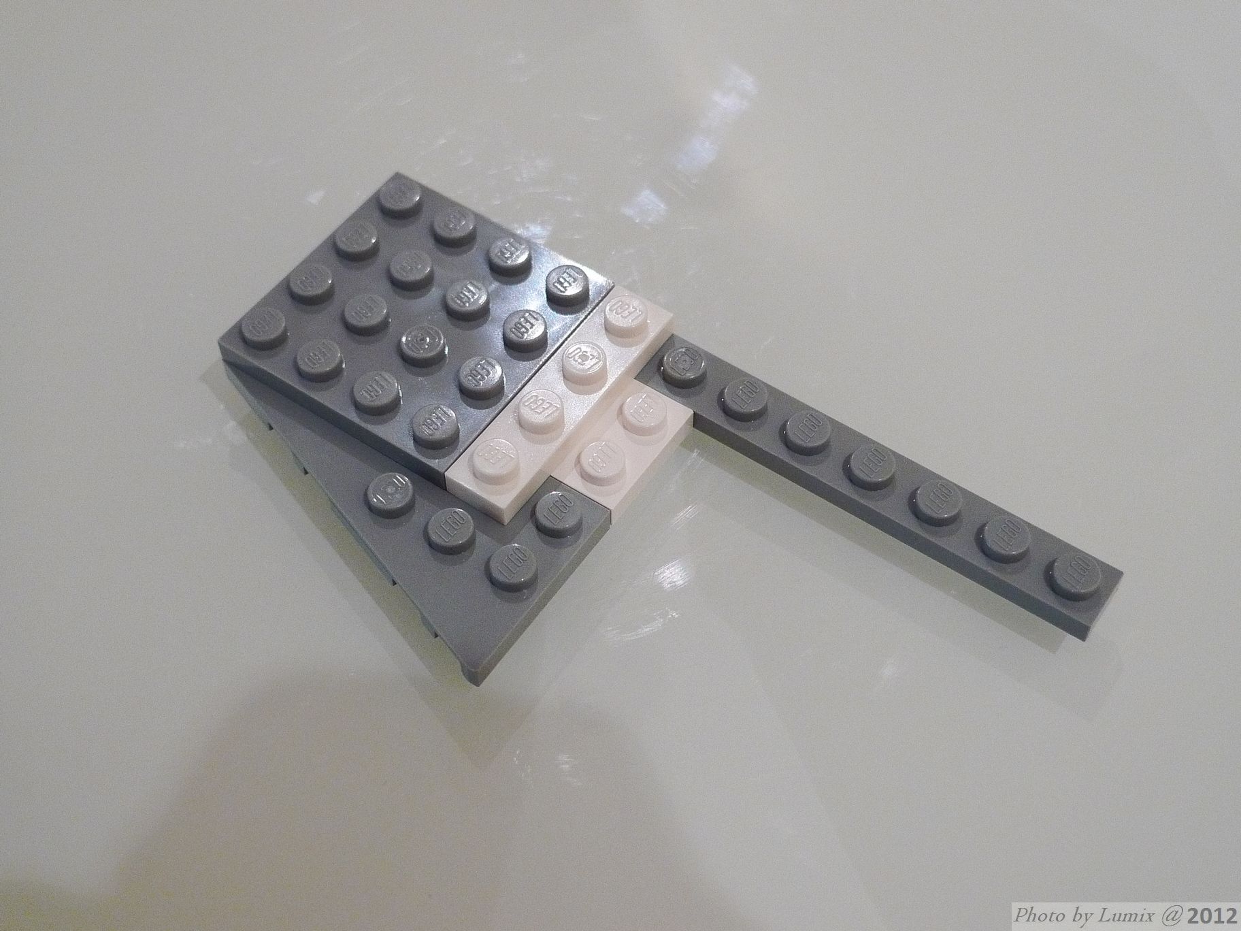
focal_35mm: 48
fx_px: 1721
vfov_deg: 30.3
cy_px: 466
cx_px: 620
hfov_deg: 39.7
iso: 400
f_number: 2.8
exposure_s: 1/25
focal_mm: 10.2
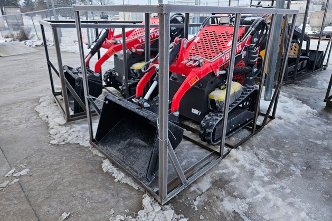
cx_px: 166
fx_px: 221
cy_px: 98
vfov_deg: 53.0
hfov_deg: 73.8
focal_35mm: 24
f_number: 1.8
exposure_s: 1/207
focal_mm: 5.4
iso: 125
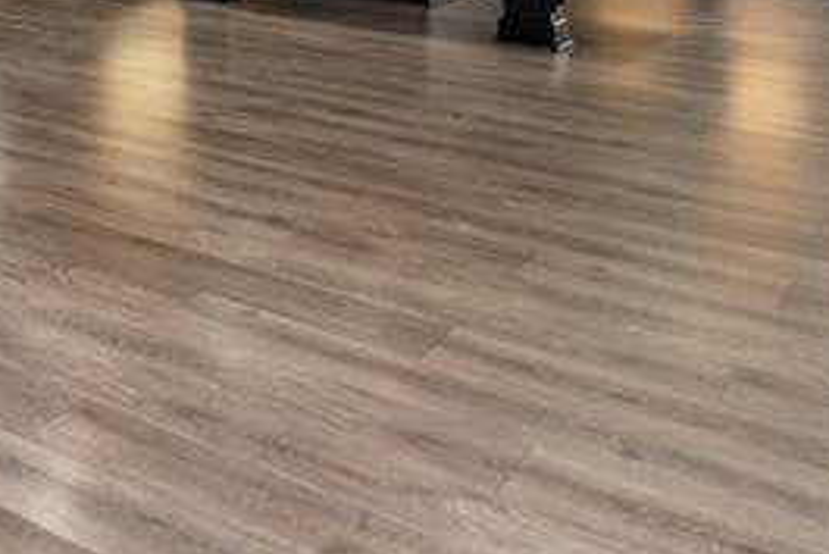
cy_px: -227
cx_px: -328
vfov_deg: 21.8
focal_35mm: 54
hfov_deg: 28.1
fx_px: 1244
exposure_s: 1/60
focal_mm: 14
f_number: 4
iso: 450
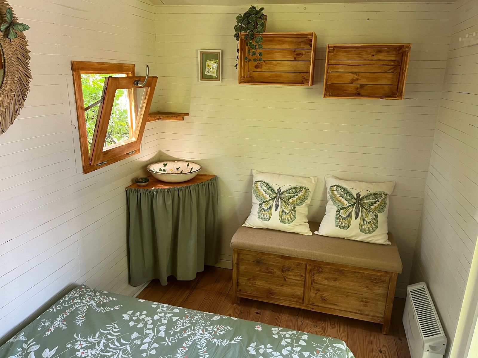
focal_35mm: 26
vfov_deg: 53.1
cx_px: 239
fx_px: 359
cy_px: 179
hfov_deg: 67.3
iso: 125
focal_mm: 5.1
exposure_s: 1/78
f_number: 1.6
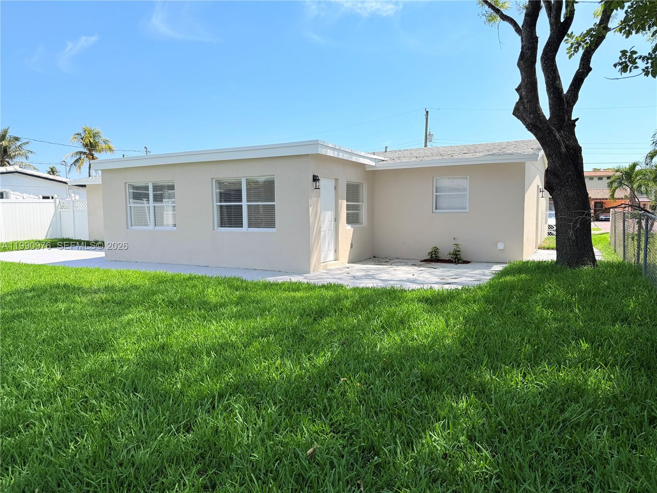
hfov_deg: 71.6
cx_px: 328
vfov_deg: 56.8
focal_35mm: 24
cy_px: 246
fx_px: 456
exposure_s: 1/4673
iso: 80
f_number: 1.78
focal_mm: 6.76
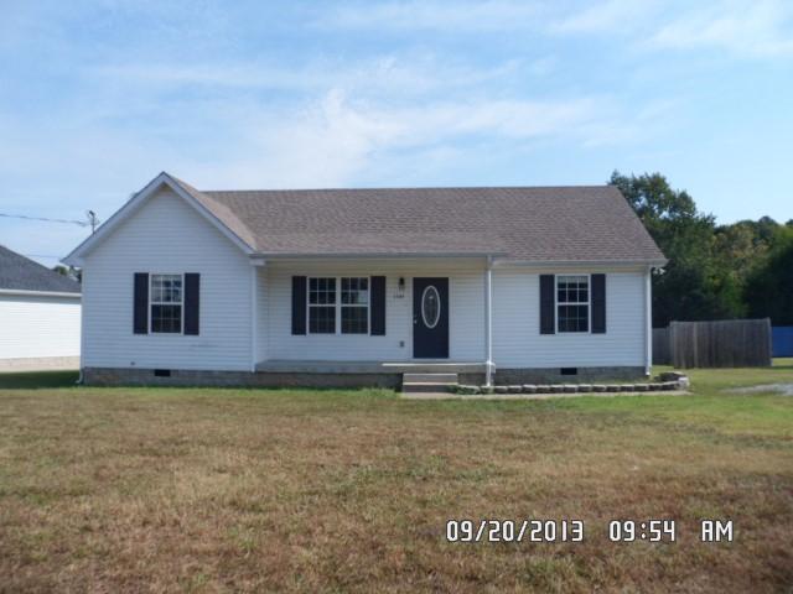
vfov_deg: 53.1
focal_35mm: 26
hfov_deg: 67.3
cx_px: 396
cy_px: 297
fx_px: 596
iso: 80
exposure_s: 1/125
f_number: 9.4
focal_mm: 4.9
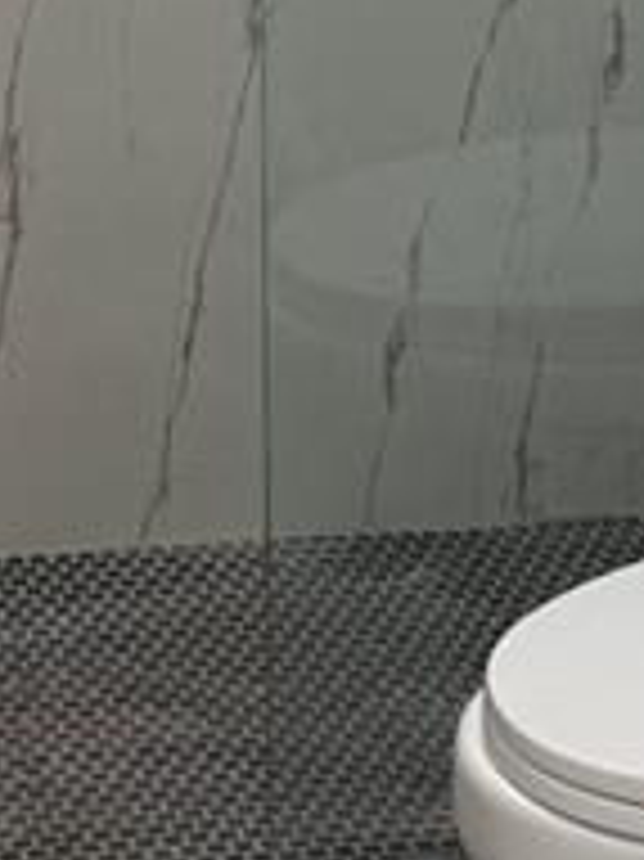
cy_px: -378
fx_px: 3750
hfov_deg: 9.8
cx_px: 288
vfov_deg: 12.5
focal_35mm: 151
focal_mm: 6.76
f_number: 1.78
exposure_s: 1/157
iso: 64
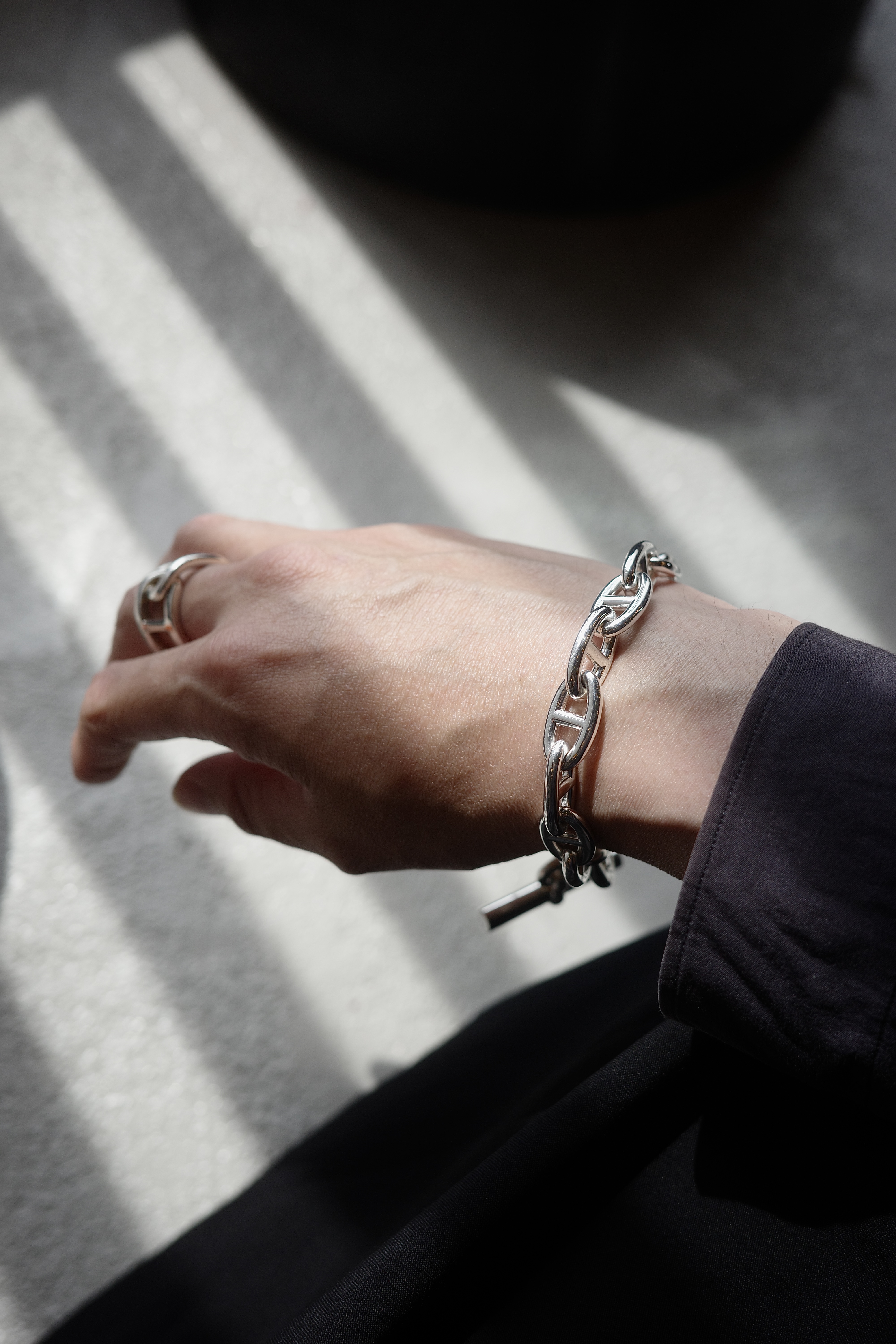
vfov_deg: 48.5
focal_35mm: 40
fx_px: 1493
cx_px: 448
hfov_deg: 33.4
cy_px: 672
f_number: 3.2
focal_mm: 26
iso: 200
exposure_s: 1/400
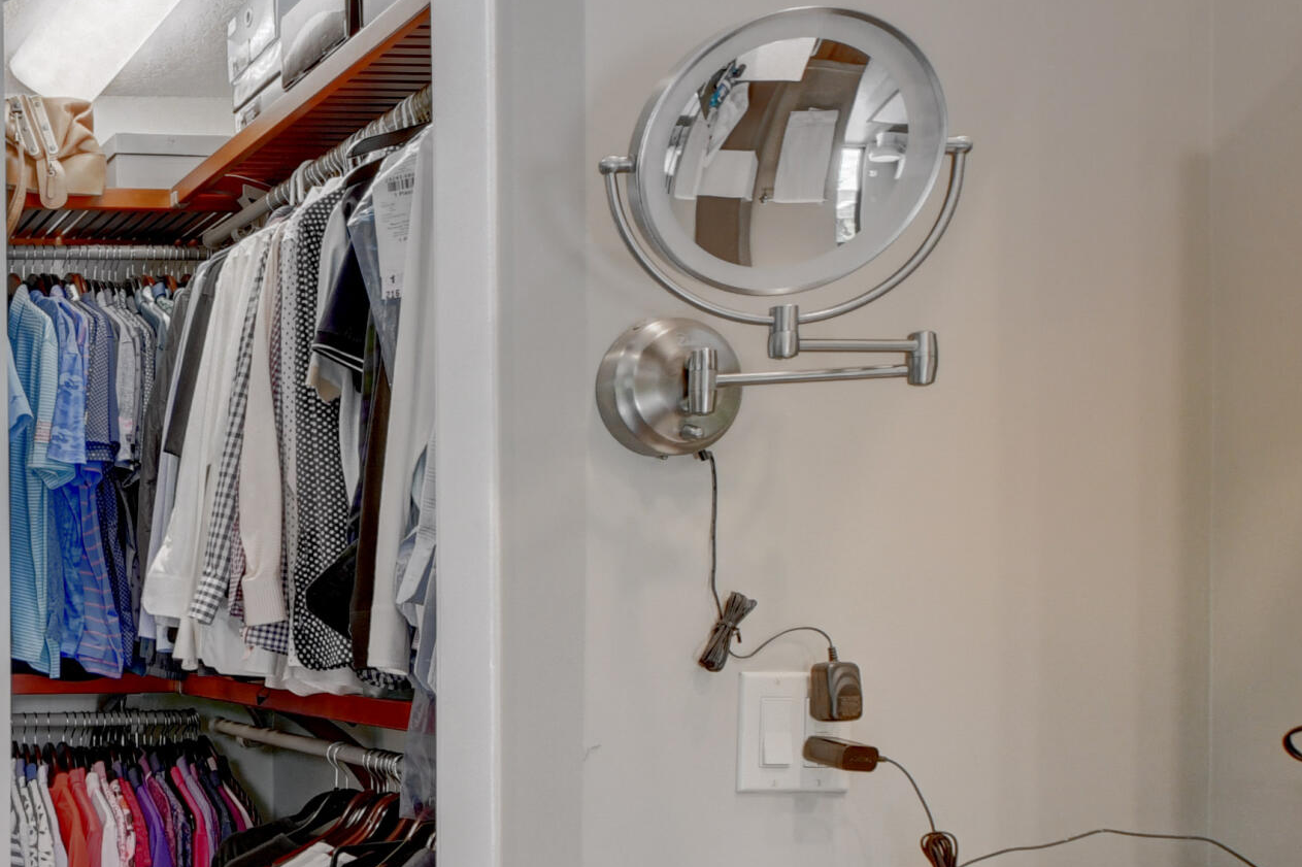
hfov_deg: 38.6
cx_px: -202
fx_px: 1417
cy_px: 629
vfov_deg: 33.5
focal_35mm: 39
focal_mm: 11
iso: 1000
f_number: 8
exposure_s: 1/250
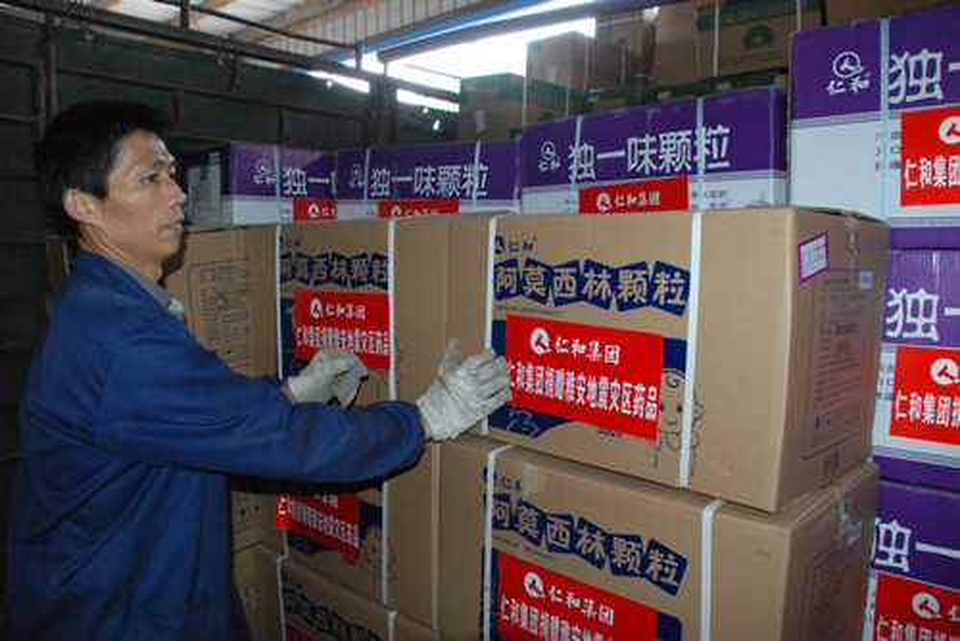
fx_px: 720
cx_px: 480
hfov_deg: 67.4
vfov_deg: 48.0
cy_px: 320
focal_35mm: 27
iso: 1600
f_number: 5.6
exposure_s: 1/60
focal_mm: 18
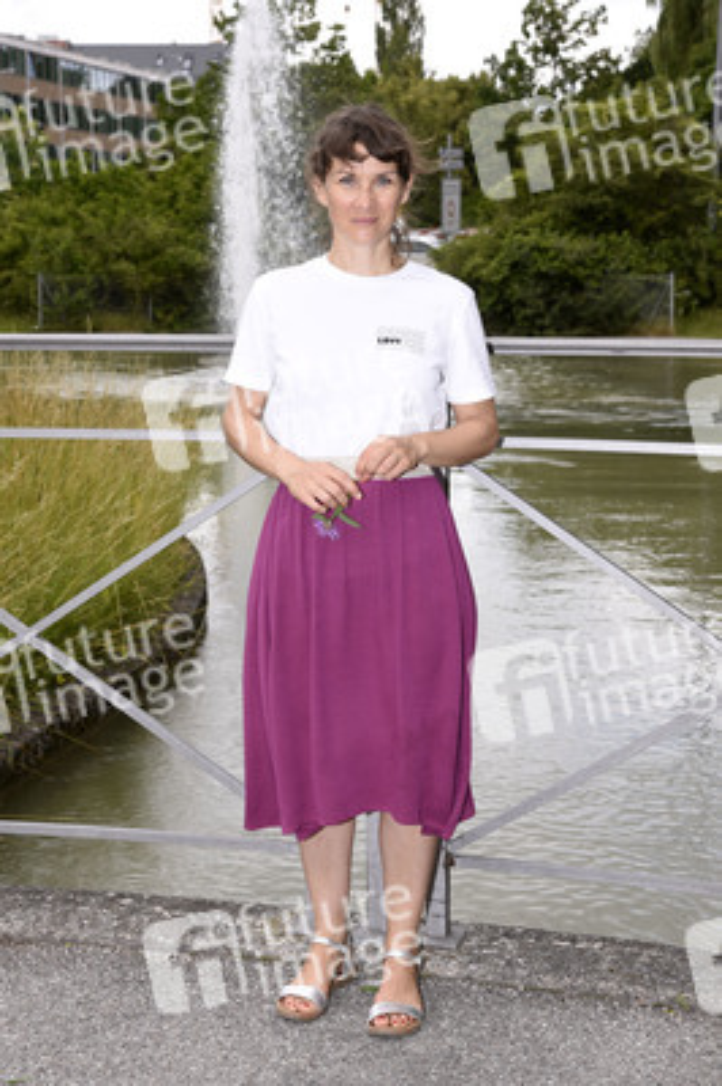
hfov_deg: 24.6
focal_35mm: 55
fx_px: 1657
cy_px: 543
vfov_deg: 36.3
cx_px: 361
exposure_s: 1/160
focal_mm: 55
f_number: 8
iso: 200
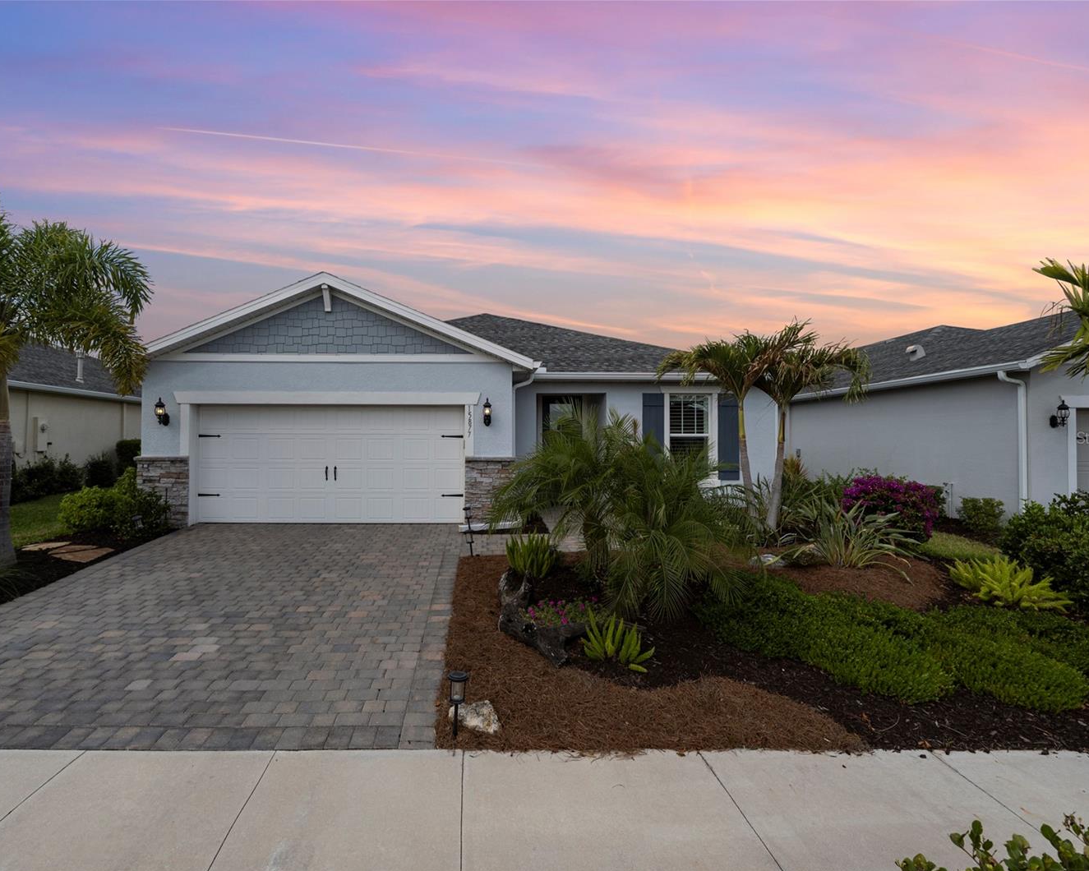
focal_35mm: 17
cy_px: 437
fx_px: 548
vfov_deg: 77.0
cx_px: 492
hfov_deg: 89.4
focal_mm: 10
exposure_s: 1/800
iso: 100
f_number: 4.5
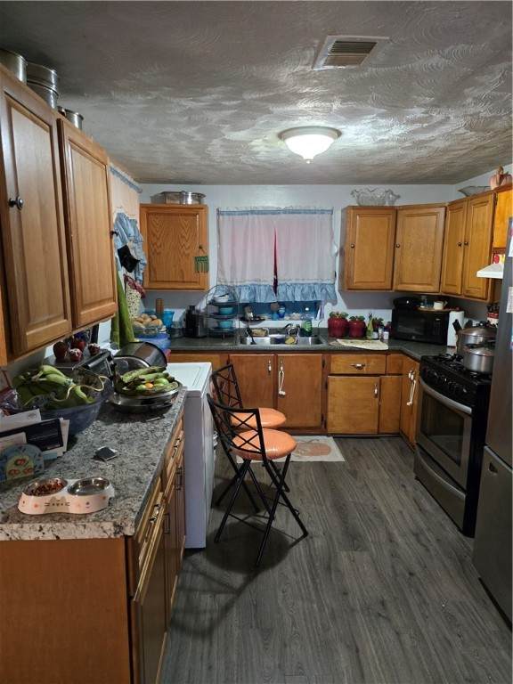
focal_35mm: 23
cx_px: 256
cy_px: 342
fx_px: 454
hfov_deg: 58.9
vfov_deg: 73.9
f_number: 1.7
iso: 1000
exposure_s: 1/60
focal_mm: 6.3
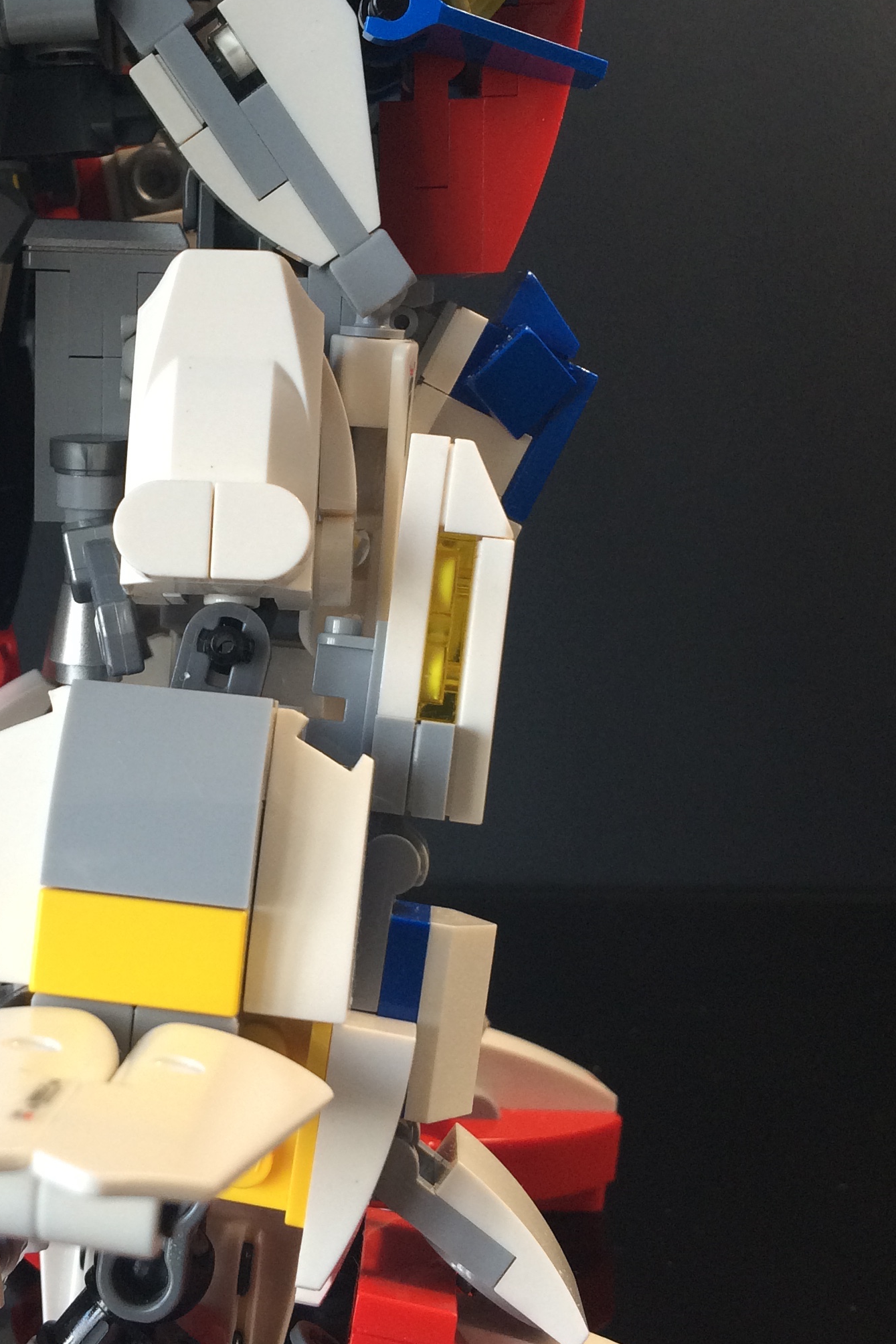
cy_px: 622
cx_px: 168
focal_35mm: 49
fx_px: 1830
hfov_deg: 26.9
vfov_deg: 40.3
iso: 80
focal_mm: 4.15
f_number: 2.2
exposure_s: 1/33
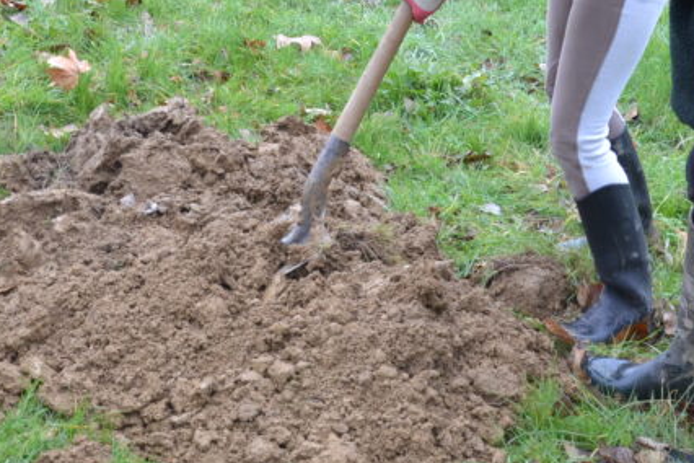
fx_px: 1889
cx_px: 311
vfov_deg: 13.7
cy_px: -24
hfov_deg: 20.8
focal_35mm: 98
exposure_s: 1/80
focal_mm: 24
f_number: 4.5
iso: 400
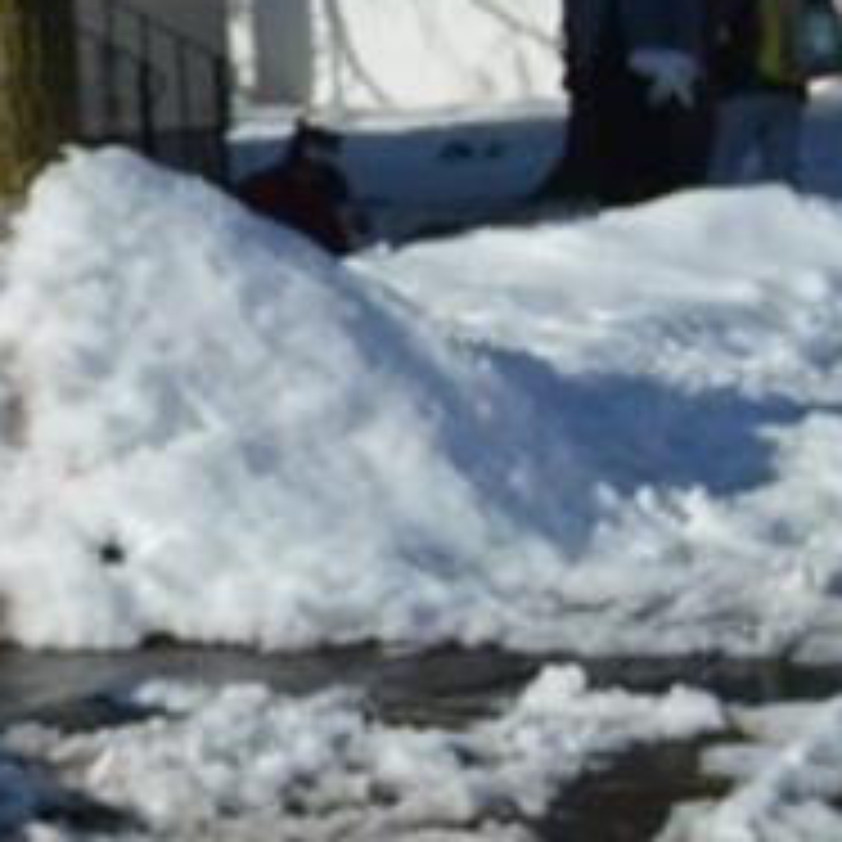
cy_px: -329
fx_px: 4981
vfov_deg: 9.5
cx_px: -1310
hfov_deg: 8.6
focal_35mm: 181
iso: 100
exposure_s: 1/320
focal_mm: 26
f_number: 9
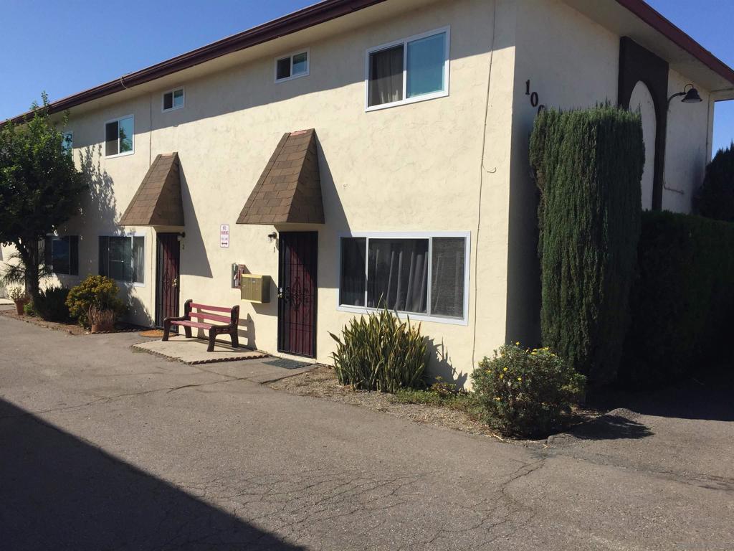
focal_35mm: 29
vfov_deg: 48.2
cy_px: 276
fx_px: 615
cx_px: 367
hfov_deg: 61.7
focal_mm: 4.15
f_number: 2.2
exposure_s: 1/3968
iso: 32
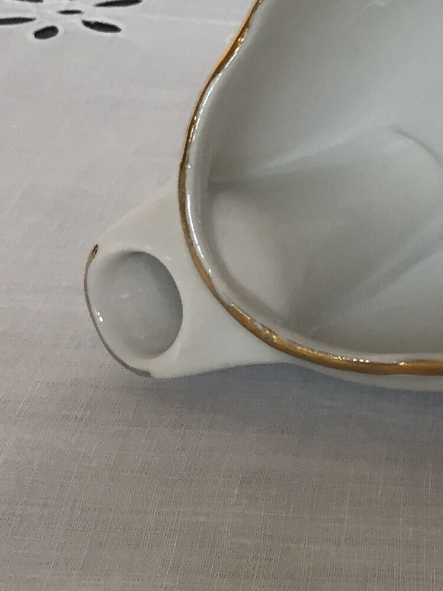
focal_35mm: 95
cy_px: 66
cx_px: 620
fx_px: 1621
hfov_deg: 14.7
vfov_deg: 20.3
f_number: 2.2
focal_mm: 4.15
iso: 80
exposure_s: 1/33
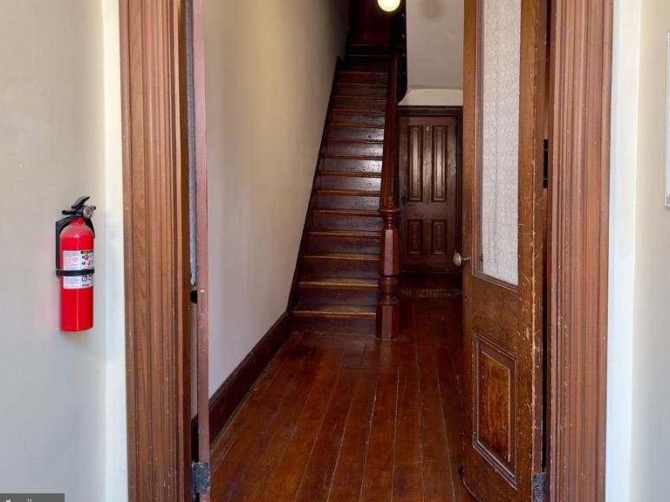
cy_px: 194
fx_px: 619
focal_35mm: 32
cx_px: 402
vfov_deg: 43.9
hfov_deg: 56.4
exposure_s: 1/90
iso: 125
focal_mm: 6.86
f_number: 1.78
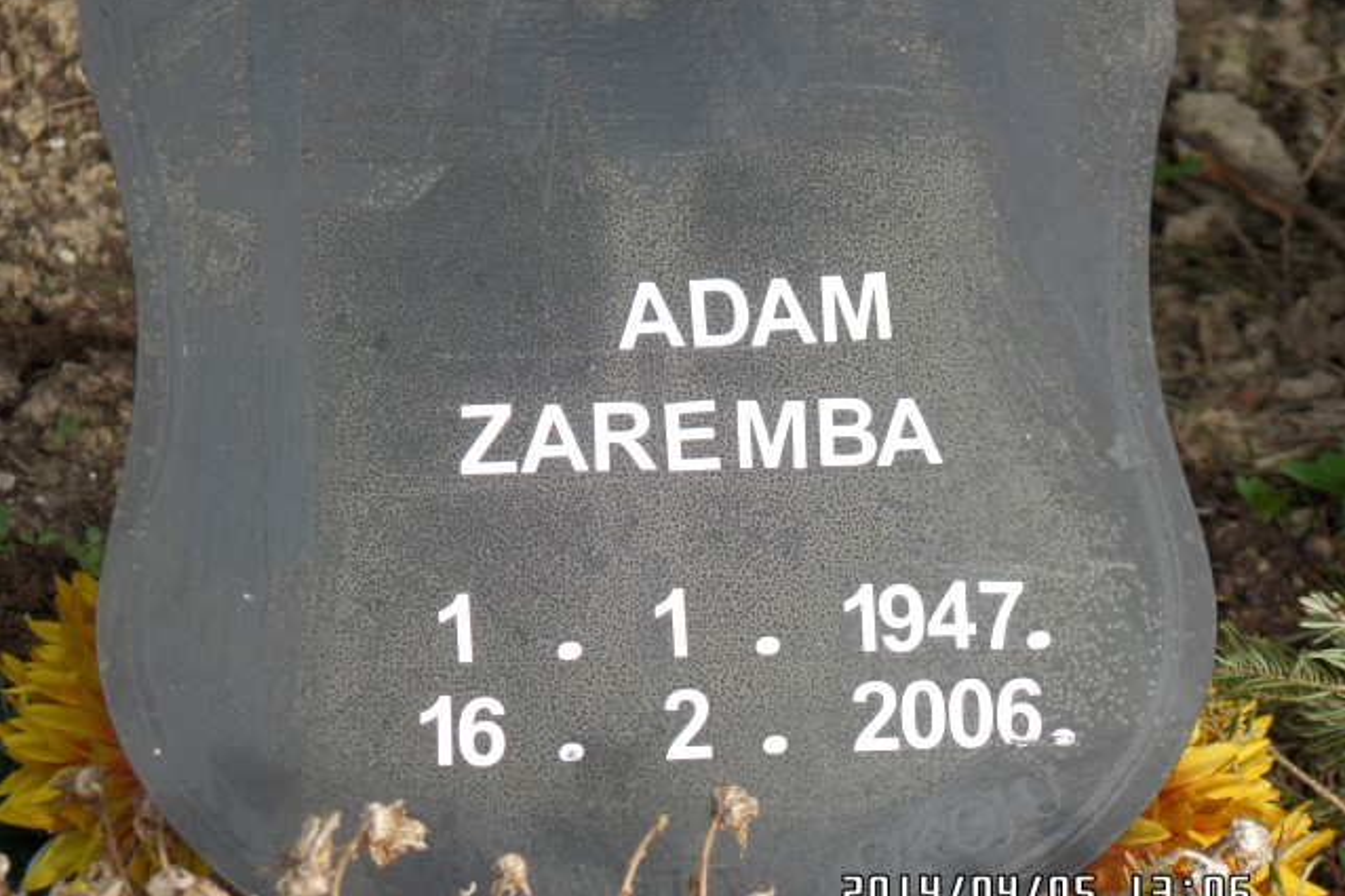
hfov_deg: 17.2
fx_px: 4445
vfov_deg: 11.5
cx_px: 672
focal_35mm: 119
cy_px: 460
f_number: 4
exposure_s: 1/350
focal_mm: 20.3
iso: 100
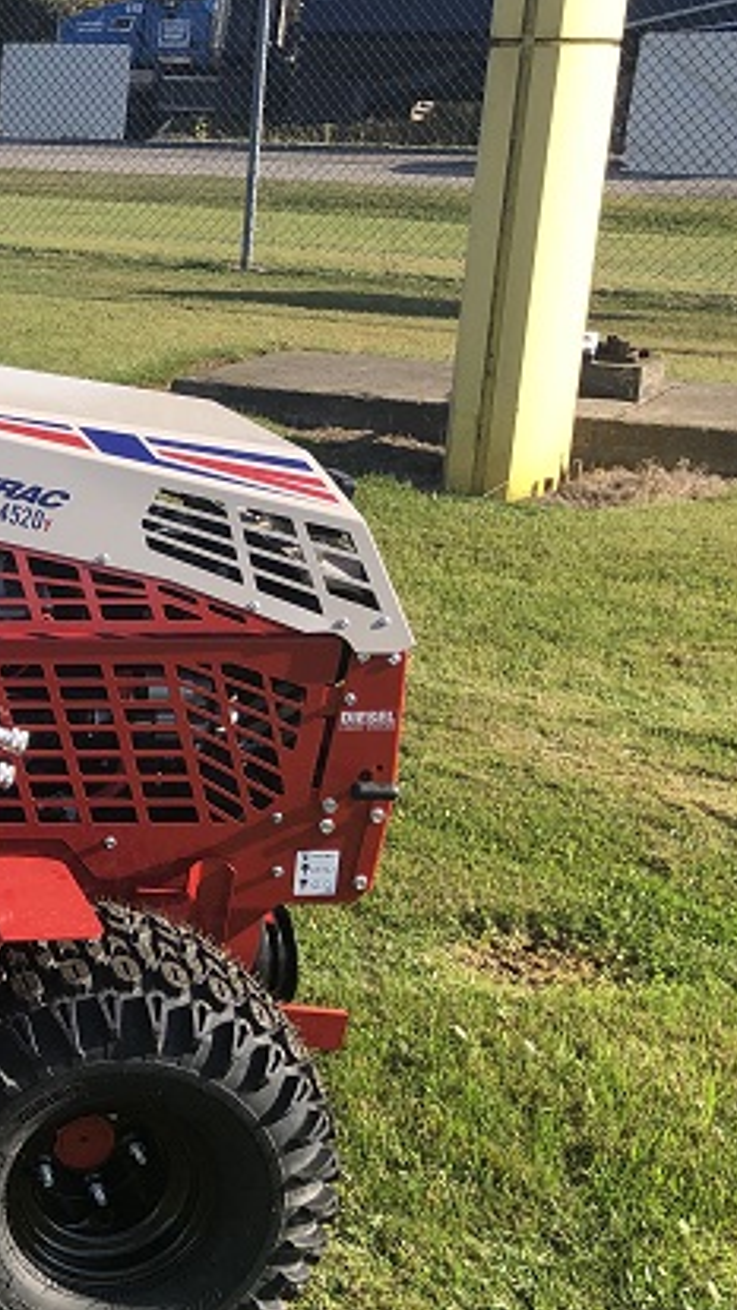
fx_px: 2049
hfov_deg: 17.7
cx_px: -443
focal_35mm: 59
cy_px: 617
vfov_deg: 35.4
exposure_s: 1/979
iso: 20
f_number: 1.8
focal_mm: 3.99
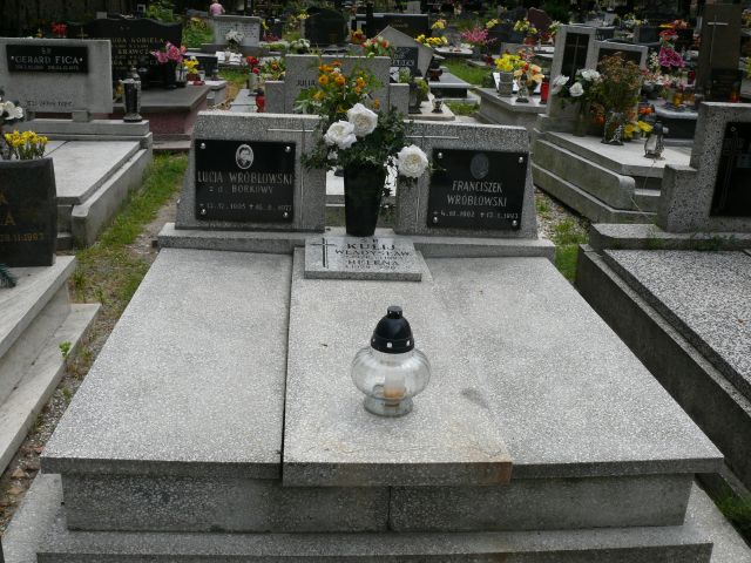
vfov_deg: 40.7
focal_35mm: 35
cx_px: 376
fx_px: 759
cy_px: 282
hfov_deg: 52.6
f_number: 5.6
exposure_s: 1/400
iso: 100
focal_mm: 7.4
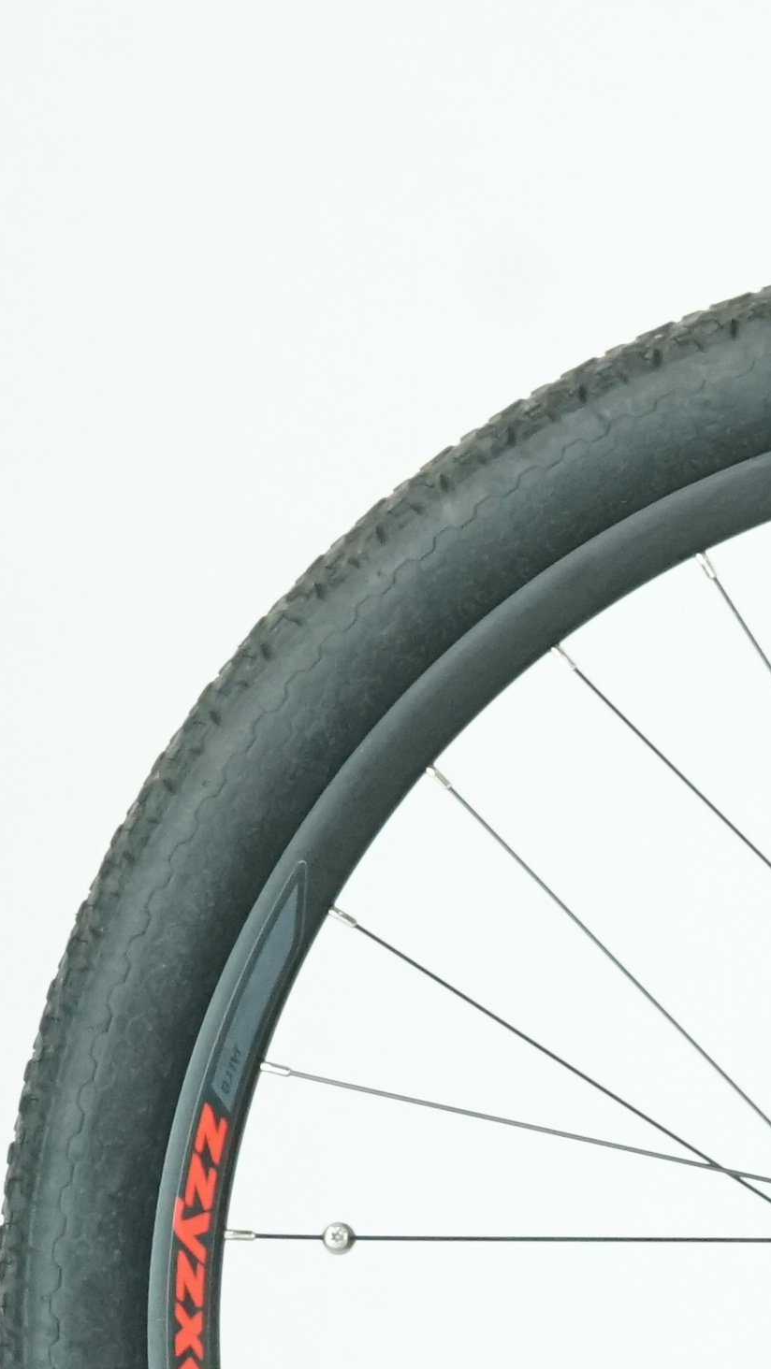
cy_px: 748
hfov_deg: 4.1
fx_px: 10135
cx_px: 2790
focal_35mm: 279
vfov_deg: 7.7
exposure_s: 1/200
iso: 2500
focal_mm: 65
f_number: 5.6
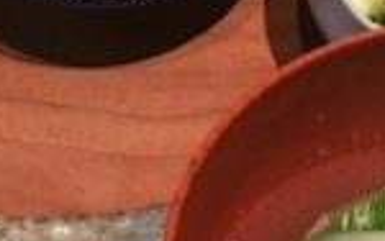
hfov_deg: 14.5
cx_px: 116
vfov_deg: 9.0
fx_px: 1512
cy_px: 310
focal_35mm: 144
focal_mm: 4.12
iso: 250
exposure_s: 1/30
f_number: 2.2
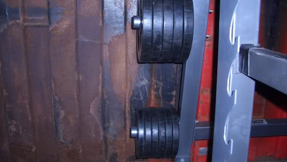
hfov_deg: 51.6
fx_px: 297
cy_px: 67
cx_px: 144
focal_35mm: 39
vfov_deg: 30.4
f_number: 2.6
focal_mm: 5.8
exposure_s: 1/60
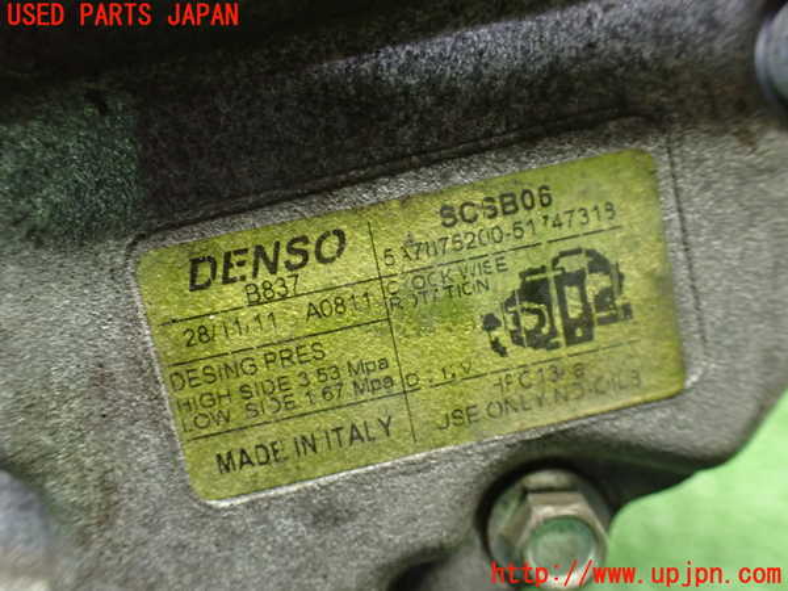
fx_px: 683
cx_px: 394
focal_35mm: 30
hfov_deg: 60.0
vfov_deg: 46.8
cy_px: 296
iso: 800
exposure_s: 1/40
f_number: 2.3
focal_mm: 5.4
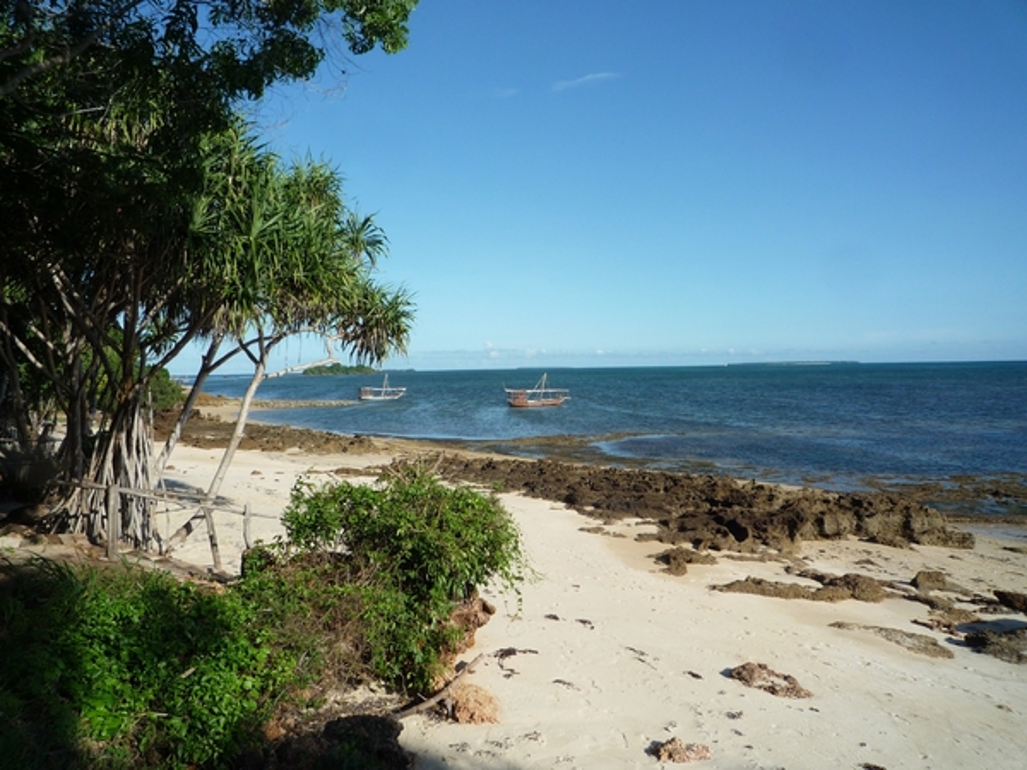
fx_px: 742
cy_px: 385
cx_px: 514
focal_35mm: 25
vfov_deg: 54.9
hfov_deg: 69.4
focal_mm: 4.4
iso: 100
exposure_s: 1/800
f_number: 4.5
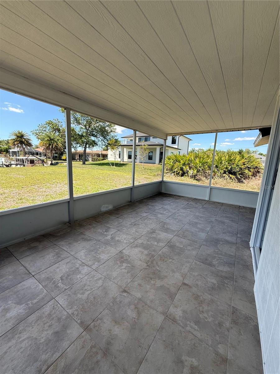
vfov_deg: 102.1
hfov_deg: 85.7
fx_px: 151
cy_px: 187
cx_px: 140
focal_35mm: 14
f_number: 2.2
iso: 50
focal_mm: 2.22
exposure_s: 1/347
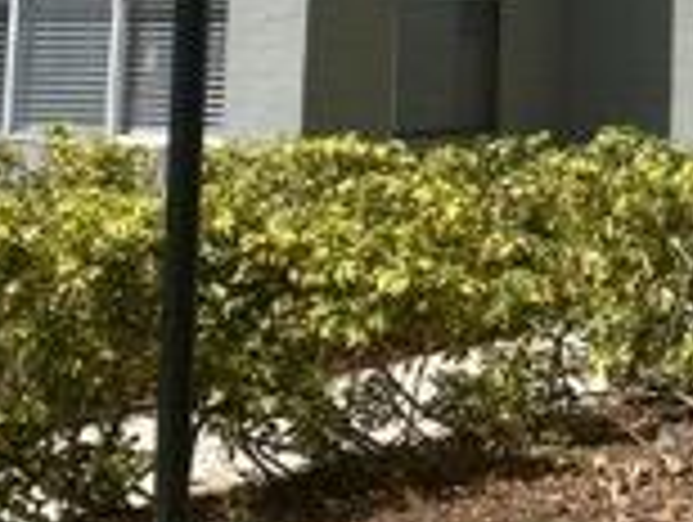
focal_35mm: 108
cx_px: 806
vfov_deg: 13.0
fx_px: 2165
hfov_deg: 17.4
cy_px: -270
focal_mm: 4.25
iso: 32
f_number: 1.8
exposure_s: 1/5025
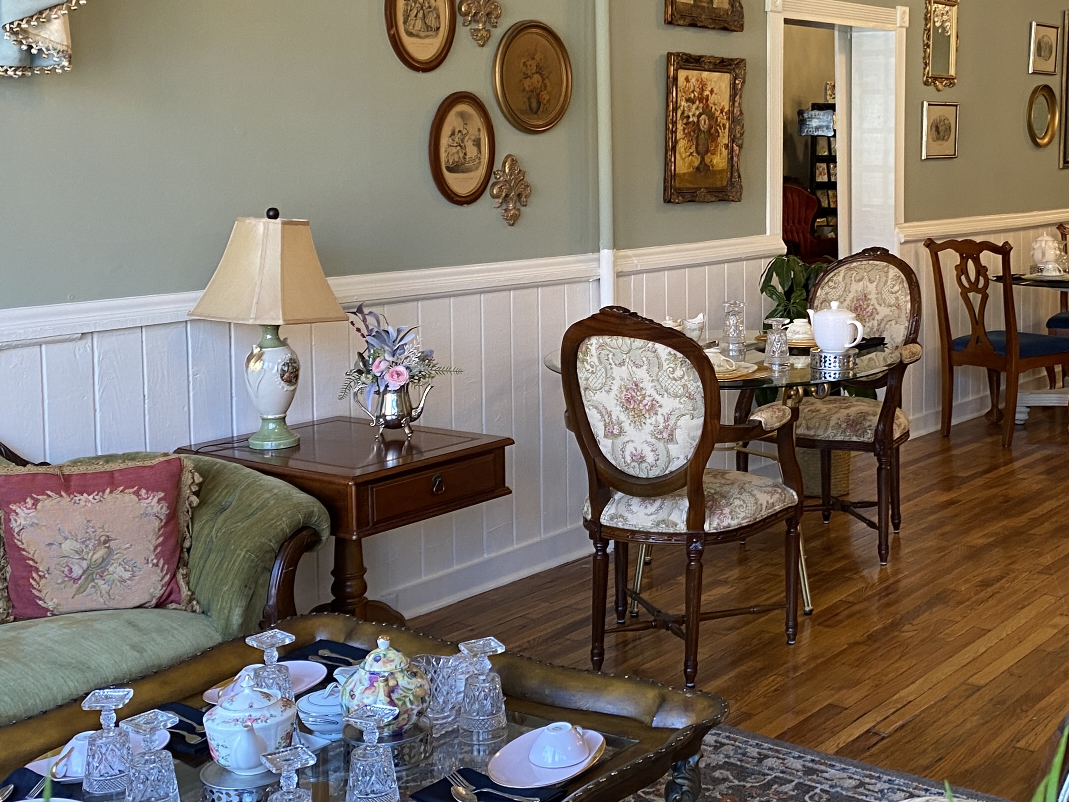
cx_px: 776
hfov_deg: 38.1
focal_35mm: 49
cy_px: 290
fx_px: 1513
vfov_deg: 29.5
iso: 100
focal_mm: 4.25
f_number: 1.8
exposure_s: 1/60
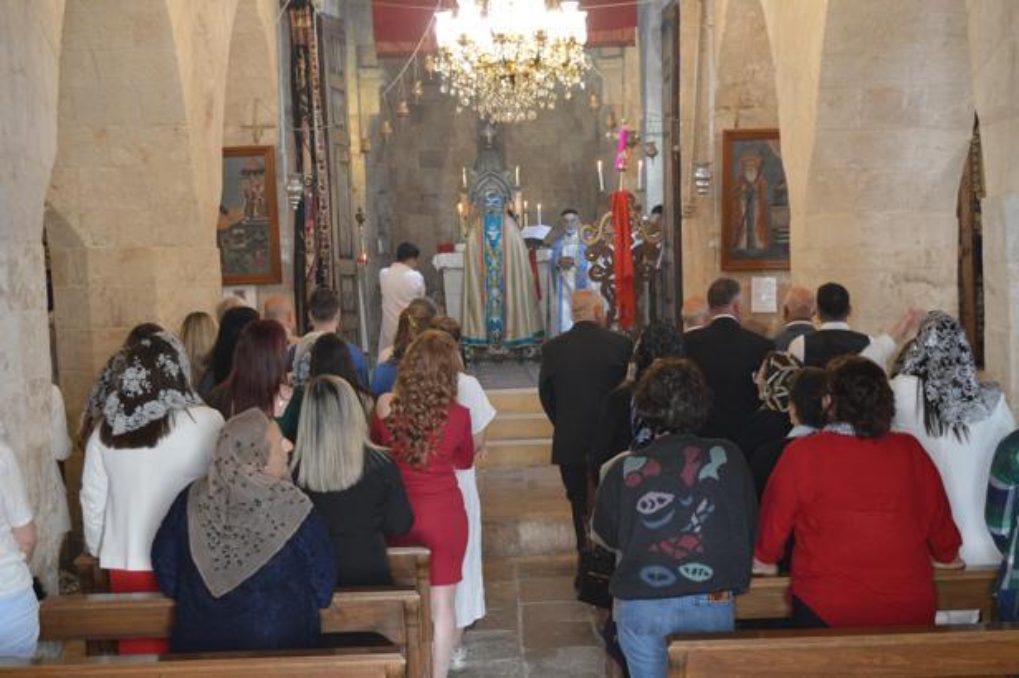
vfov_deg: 23.8
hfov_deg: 35.1
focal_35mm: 57
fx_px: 1612
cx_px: 510
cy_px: 339
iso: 900
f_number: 4.8
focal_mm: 38
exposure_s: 1/15
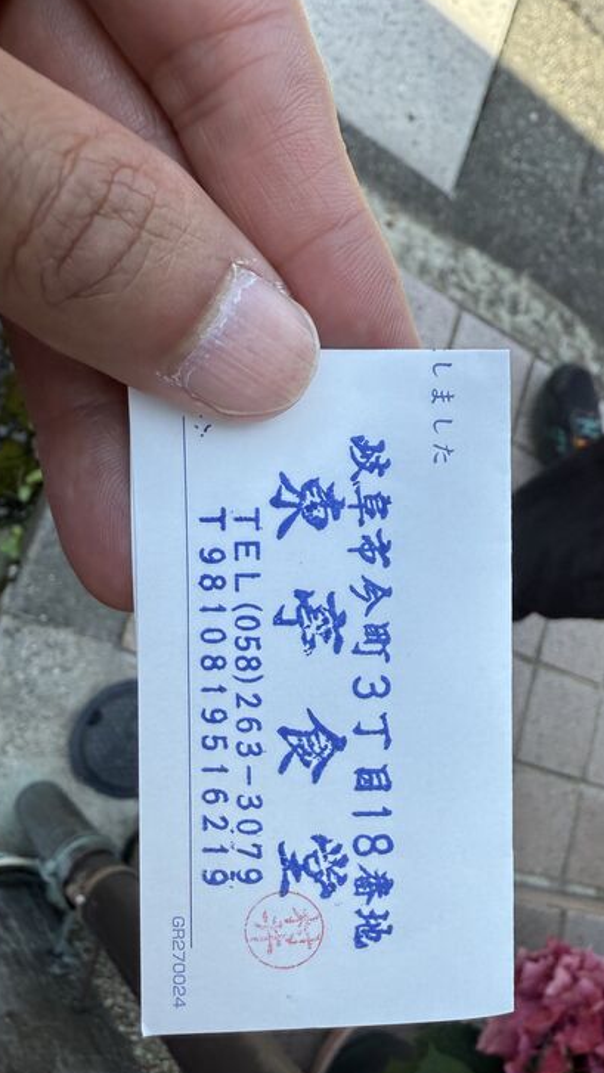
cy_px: 580
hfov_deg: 39.5
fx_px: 826
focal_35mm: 29
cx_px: 426
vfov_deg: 66.0
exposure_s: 1/407
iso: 40
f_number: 2.2
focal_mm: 2.22
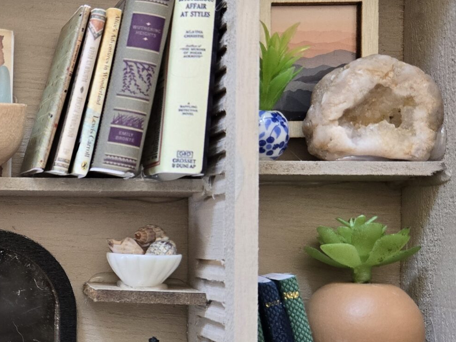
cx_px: -50
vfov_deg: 24.1
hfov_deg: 29.0
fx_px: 790
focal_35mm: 60
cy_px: 265
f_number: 1.8
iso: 200
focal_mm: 5.4
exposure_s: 1/120
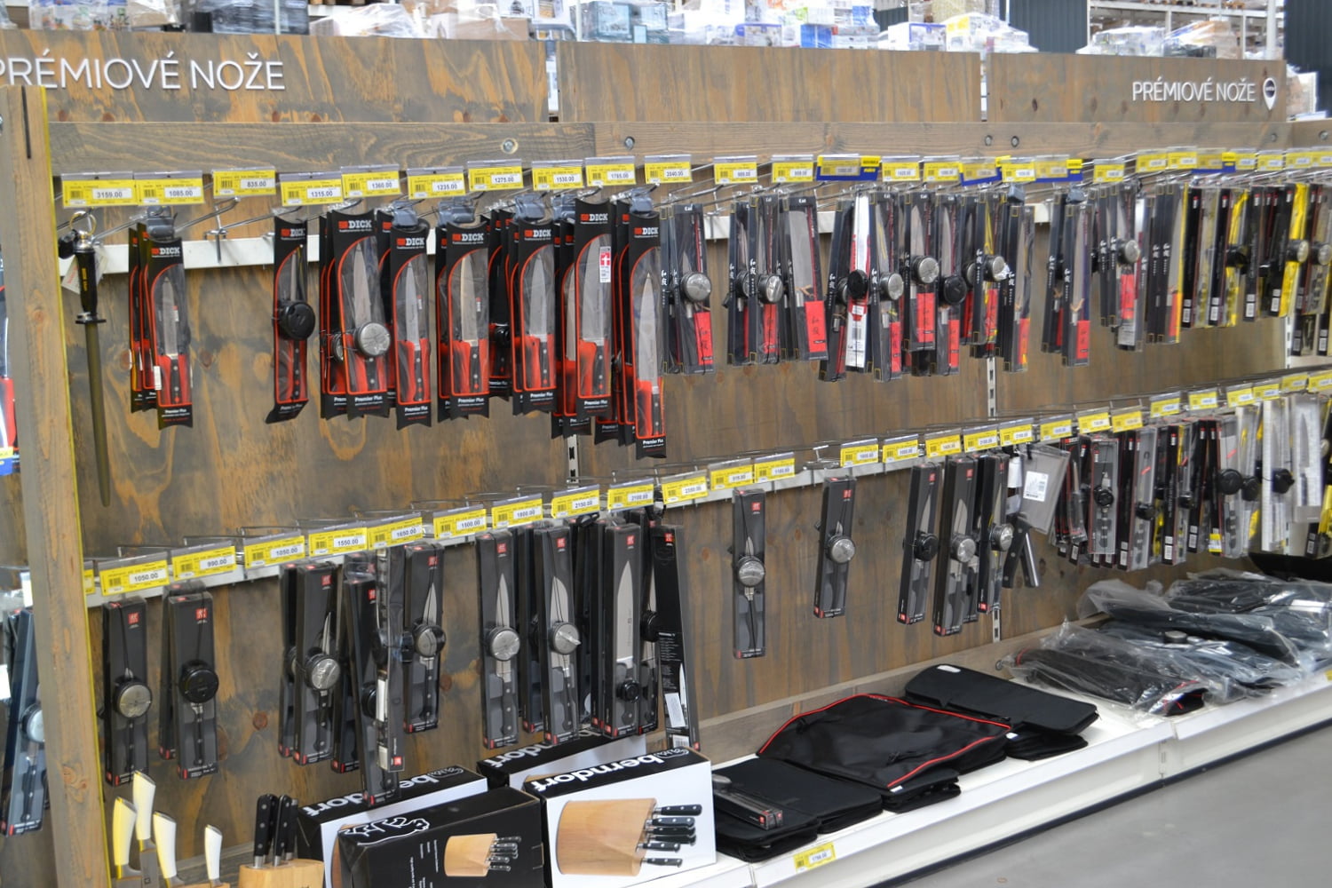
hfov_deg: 45.0
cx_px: 666
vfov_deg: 30.8
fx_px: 1609
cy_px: 444
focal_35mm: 44
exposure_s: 1/30
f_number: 4.5
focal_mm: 29
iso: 400
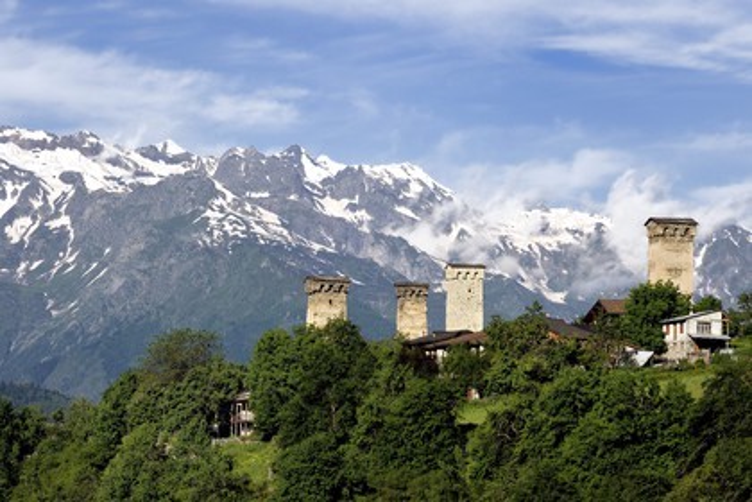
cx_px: 376
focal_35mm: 200
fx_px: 4177
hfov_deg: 10.3
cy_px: 251
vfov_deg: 6.9
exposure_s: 1/250
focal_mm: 200
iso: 200
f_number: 16
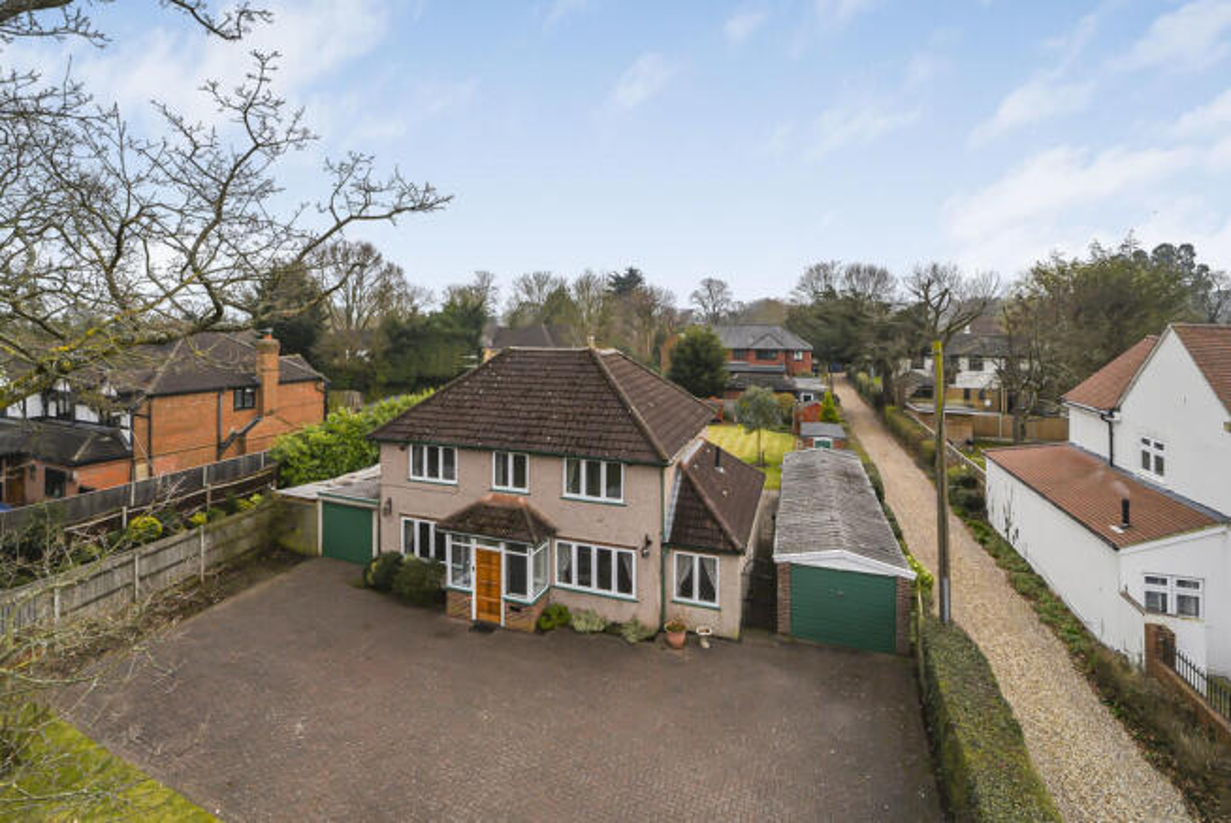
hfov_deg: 104.2
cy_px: 412
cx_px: 616
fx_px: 479
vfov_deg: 81.3
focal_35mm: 14
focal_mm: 14
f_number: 9
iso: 250
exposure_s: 1/250
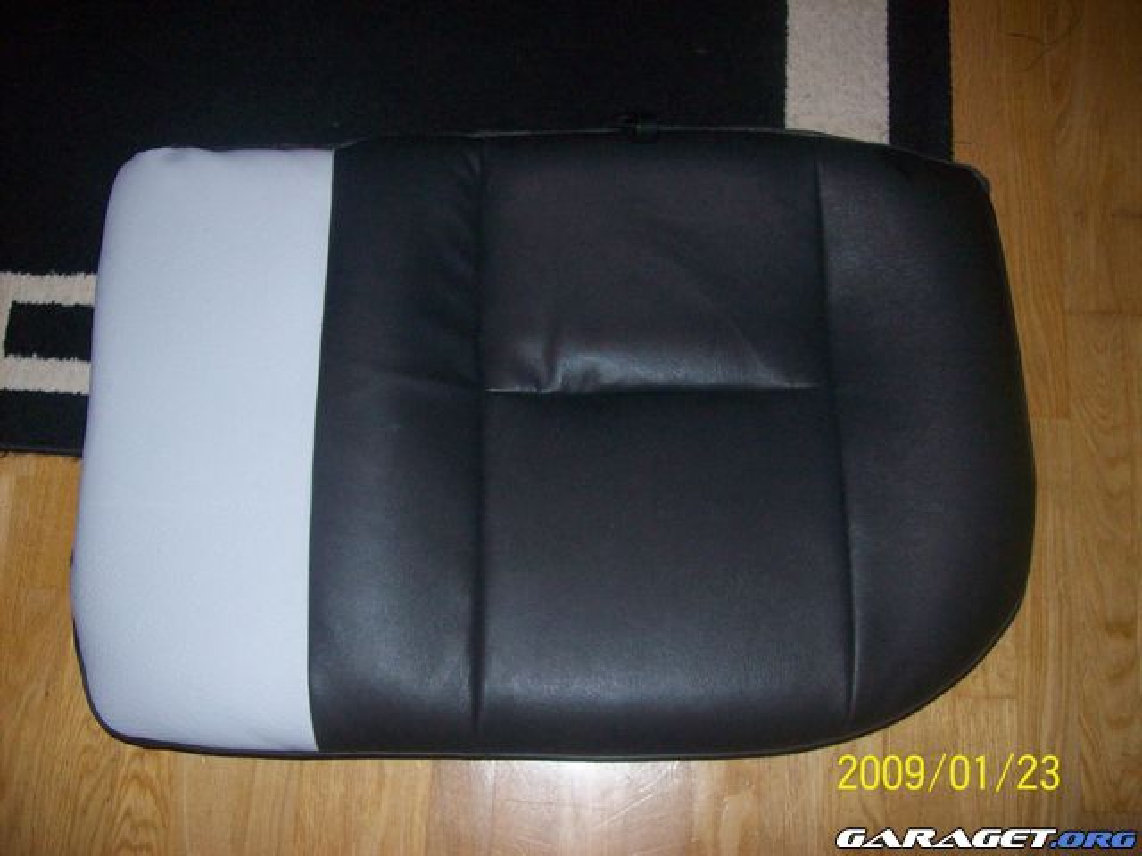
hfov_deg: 51.4
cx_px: 571
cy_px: 428
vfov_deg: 39.7
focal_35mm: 36
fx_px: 1188
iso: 200
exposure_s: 1/64
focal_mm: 6
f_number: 2.7
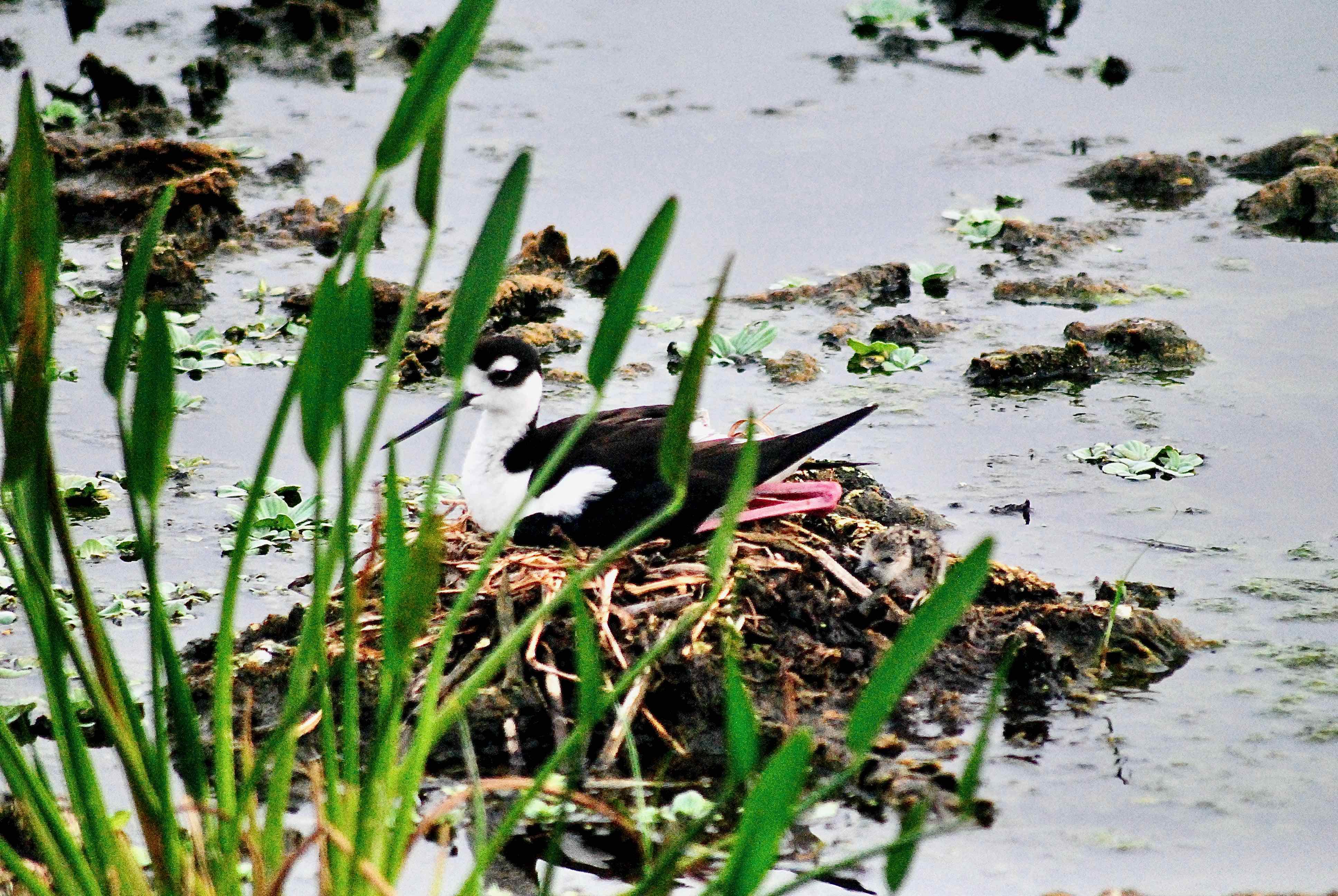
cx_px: 669
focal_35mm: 450
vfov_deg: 3.1
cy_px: 448
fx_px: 16745
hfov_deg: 4.6
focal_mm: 300
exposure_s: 1/2000
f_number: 5.6
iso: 1600
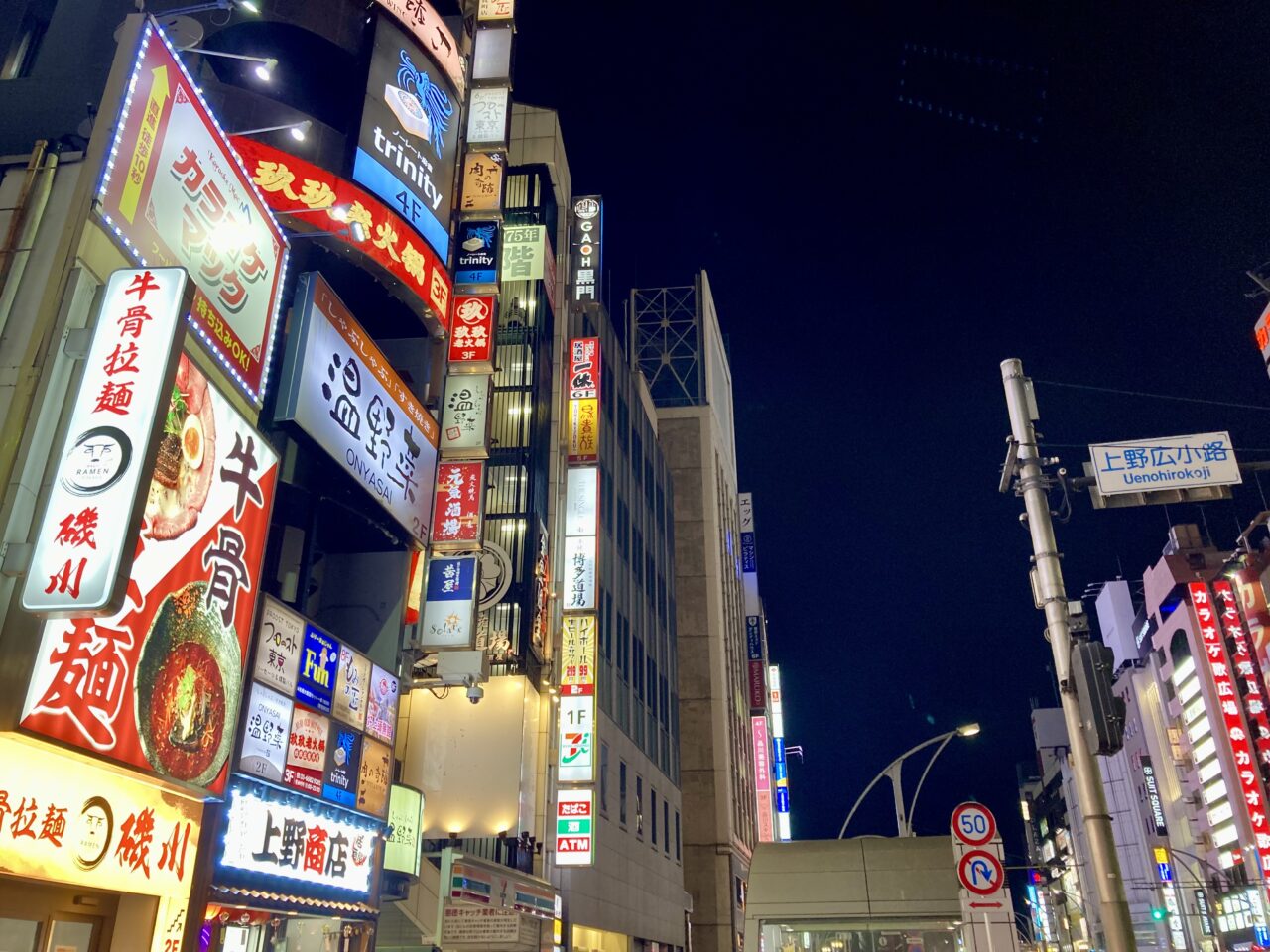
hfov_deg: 63.4
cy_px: 476
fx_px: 1027
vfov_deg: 49.7
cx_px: 635
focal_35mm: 28
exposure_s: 1/50
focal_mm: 3.99
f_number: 1.8
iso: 100
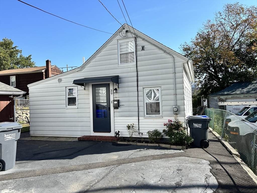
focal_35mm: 26
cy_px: 96
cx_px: 128
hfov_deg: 67.3
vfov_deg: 53.1
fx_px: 193
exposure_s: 1/2695
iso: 50
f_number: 1.5
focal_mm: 5.7
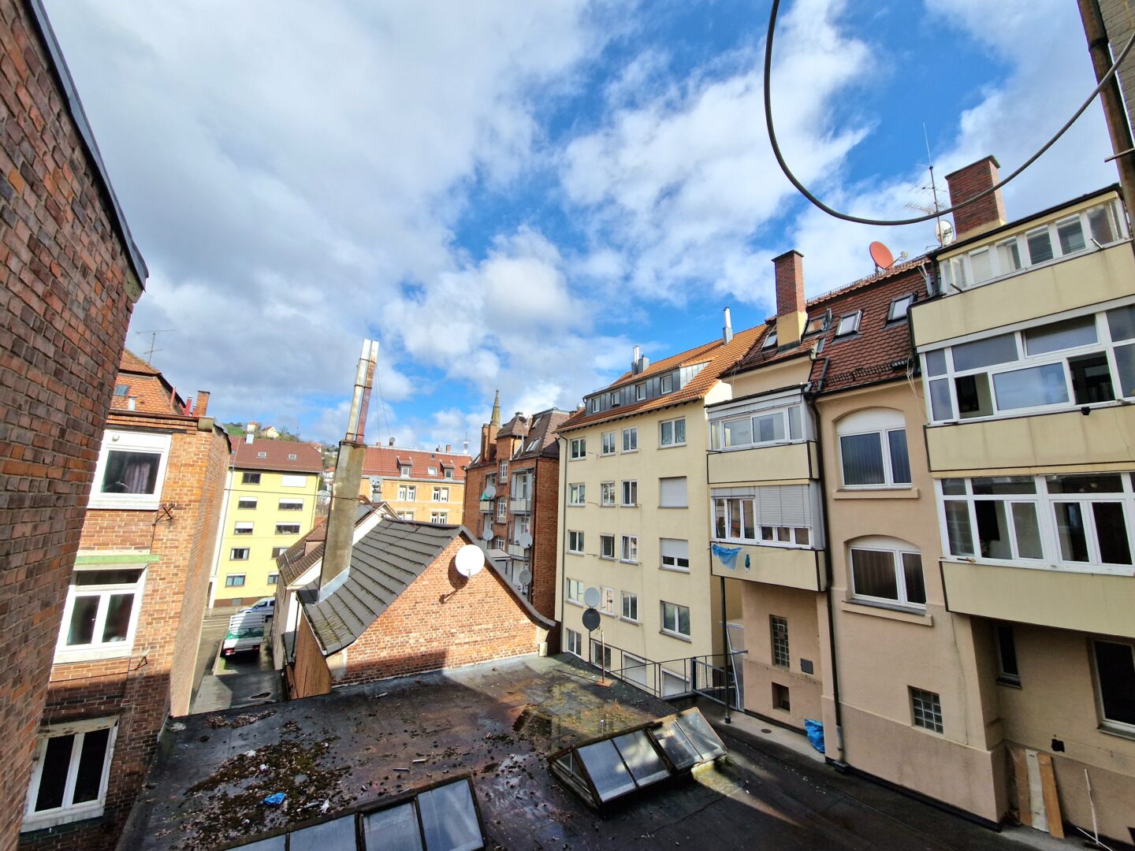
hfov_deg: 106.2
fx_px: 426
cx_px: 568
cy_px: 426
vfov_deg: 89.9
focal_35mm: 13
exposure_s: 1/3333
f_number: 2.2
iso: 50
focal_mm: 2.2
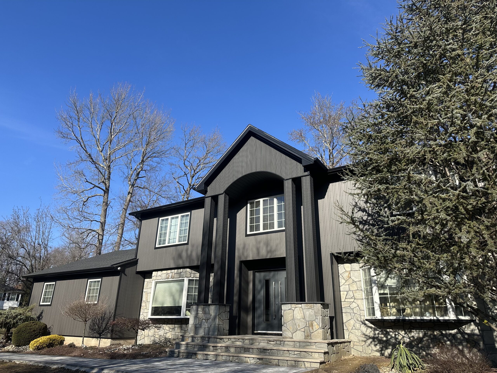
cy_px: 186
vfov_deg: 56.8
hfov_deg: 71.6
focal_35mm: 24
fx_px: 345
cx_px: 248
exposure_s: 1/2882
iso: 80
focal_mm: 6.86
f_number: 1.78
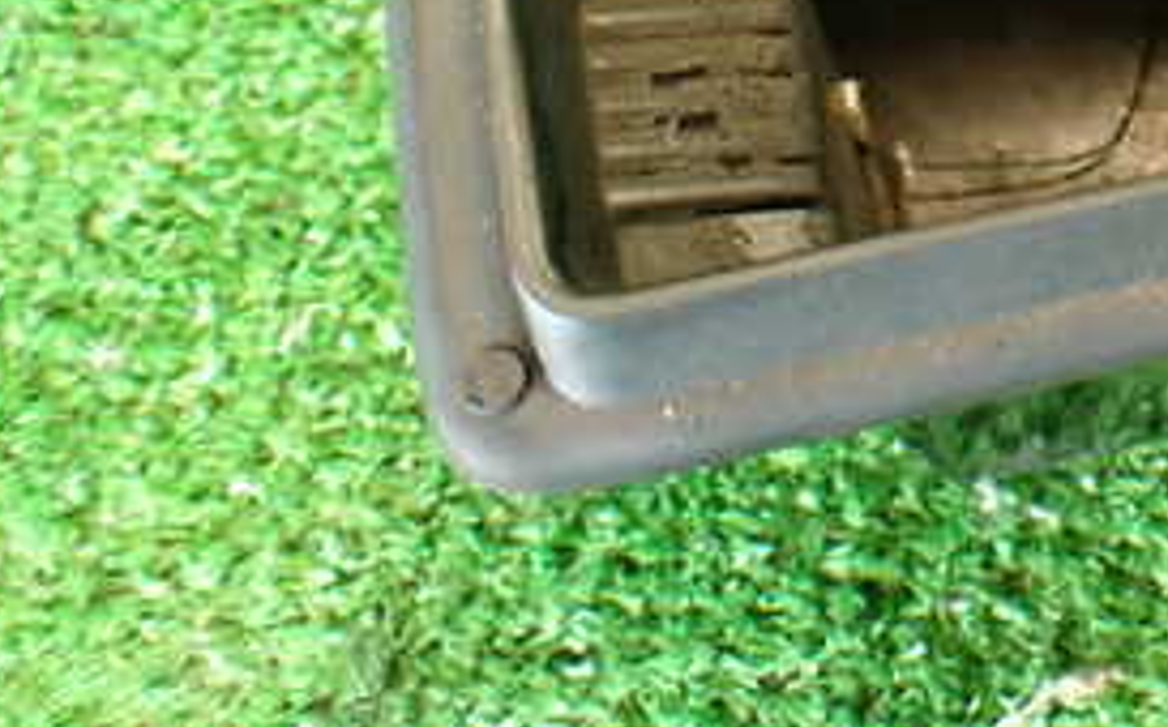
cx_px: 1151
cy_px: -231
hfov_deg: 27.8
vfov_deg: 17.4
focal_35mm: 70
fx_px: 2226
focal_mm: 5.4
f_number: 2.3
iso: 500
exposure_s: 1/30
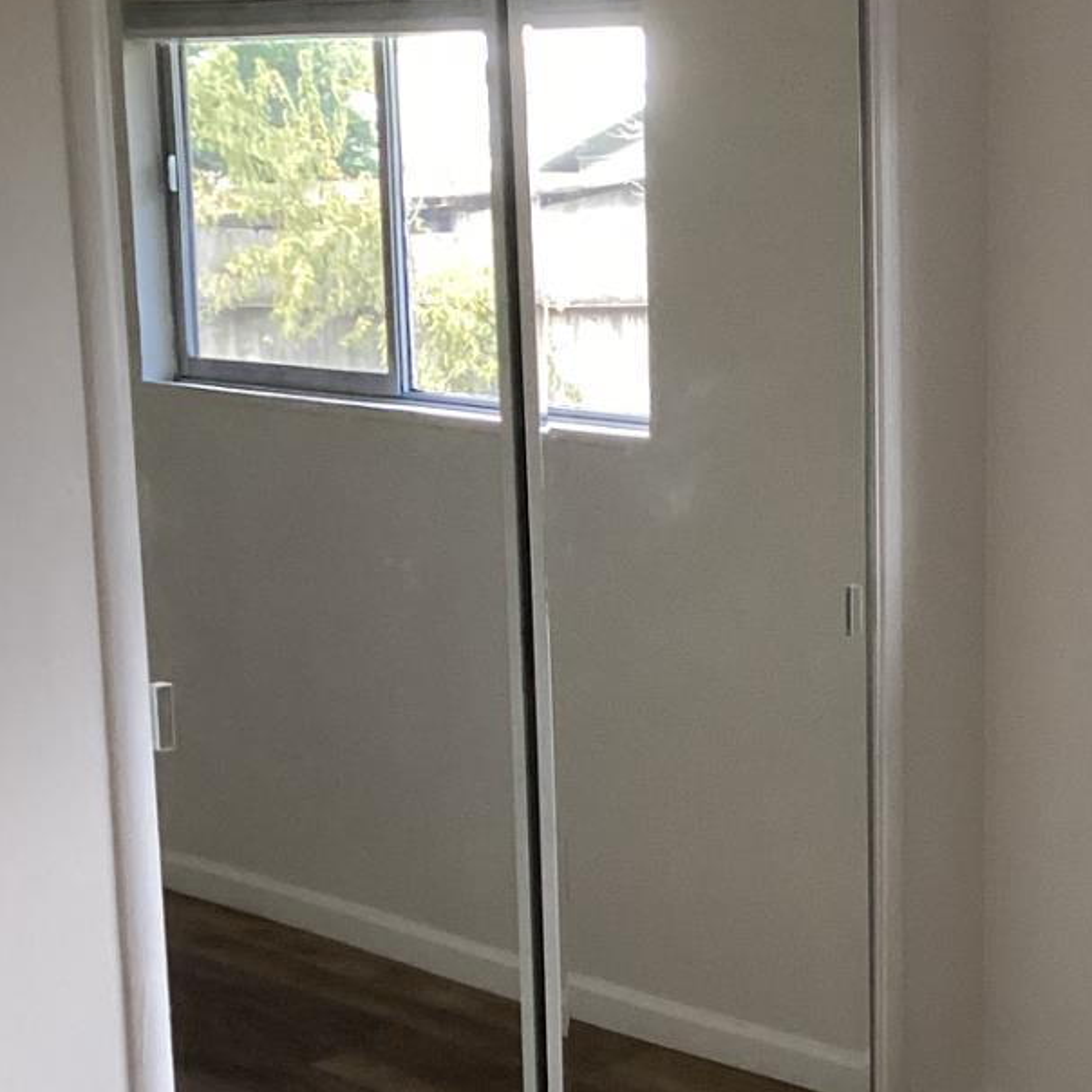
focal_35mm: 68
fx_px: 2427
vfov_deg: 25.3
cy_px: 706
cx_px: 1267
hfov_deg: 23.4
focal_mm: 3.3
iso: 160
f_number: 2.4
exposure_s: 1/60
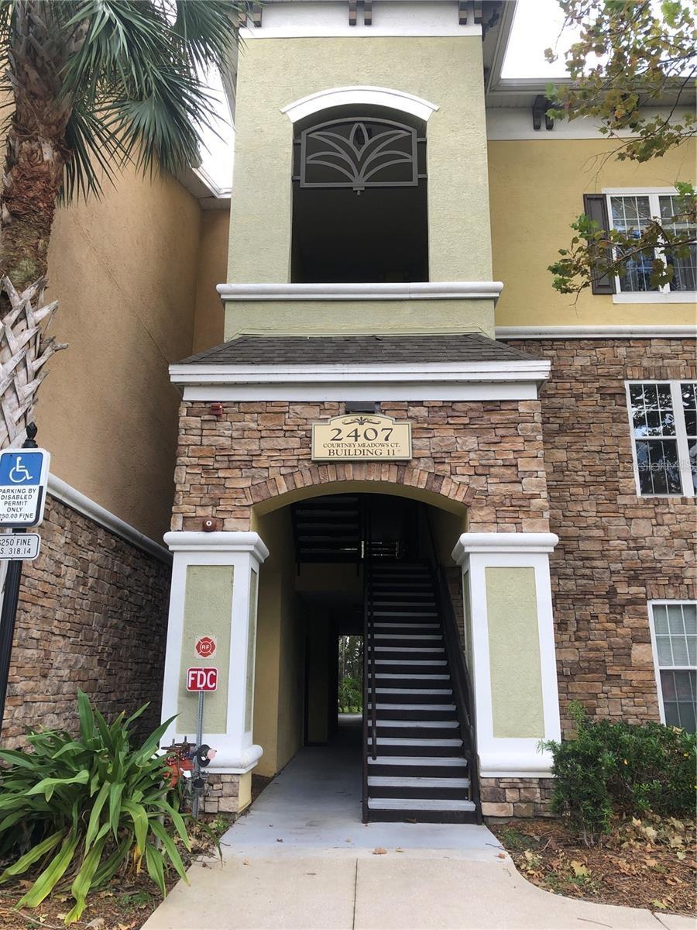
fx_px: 752
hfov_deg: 49.7
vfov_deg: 63.4
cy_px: 465
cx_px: 348
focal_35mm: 28
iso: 20
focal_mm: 4
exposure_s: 1/184
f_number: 1.8
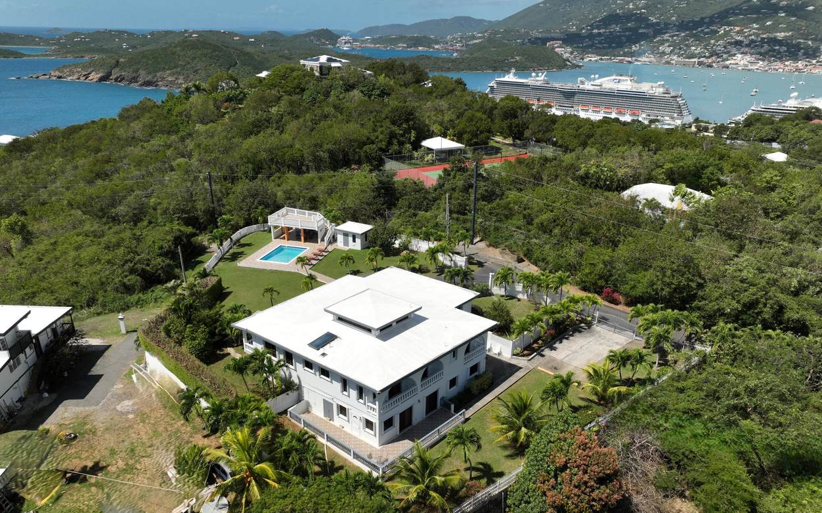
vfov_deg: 47.4
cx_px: 405
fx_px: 582
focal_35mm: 26
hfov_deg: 70.4
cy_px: 294
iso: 100
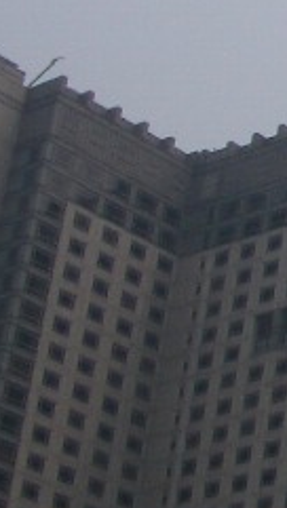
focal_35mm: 162
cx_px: 865
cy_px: 25
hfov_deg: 6.8
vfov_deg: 13.1
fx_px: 2186
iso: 50
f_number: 4.3
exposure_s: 1/1250
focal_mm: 5.8
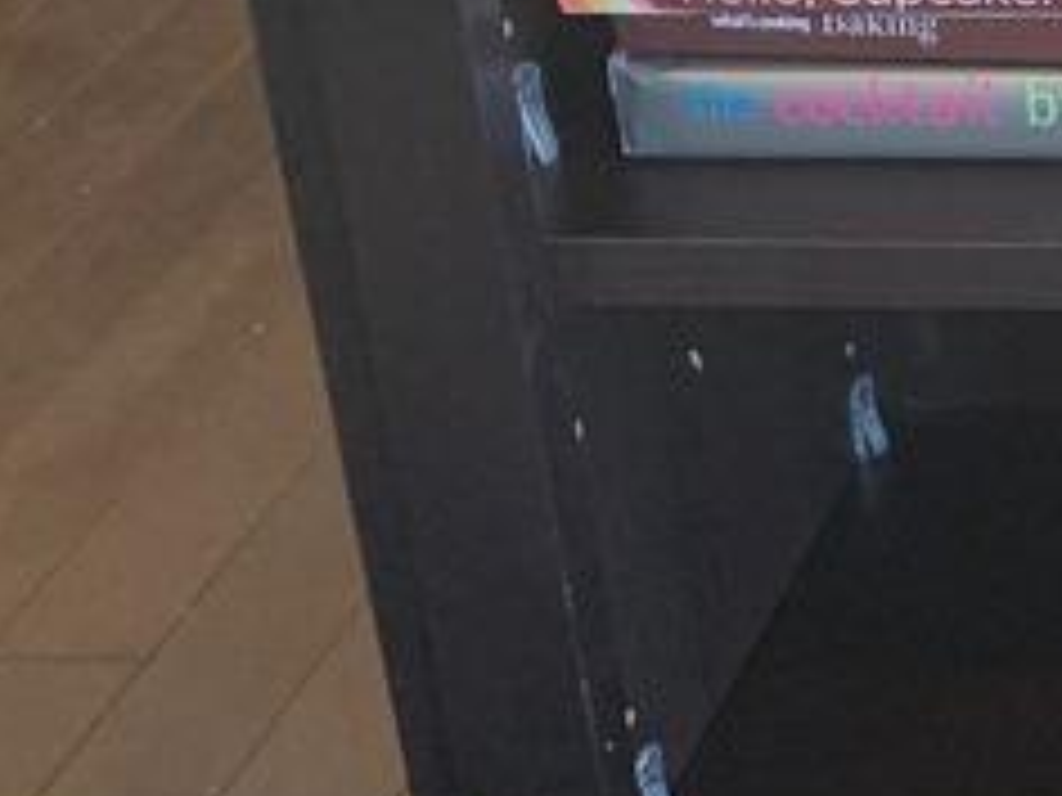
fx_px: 3467
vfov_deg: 12.6
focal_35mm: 113
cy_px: -292
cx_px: 2142
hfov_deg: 14.4
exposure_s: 1/60
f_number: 1.8
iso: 125
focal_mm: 4.25
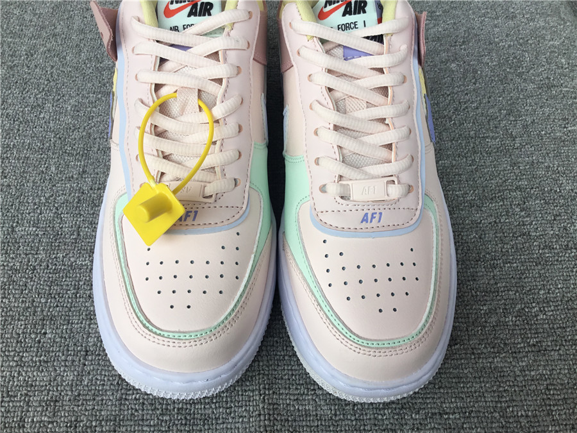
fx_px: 517
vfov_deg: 45.4
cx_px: 288
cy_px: 216
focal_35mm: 31
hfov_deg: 58.4
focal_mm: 3.3
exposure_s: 1/122
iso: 25
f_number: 2.4
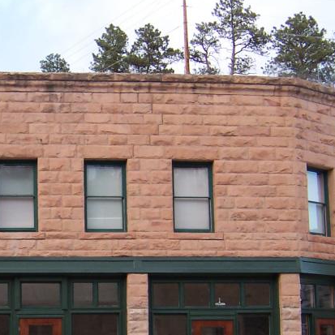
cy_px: 269
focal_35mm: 74
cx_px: 23
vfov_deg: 23.0
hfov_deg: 22.7
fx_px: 810
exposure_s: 1/90
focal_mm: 5.6
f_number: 2.8
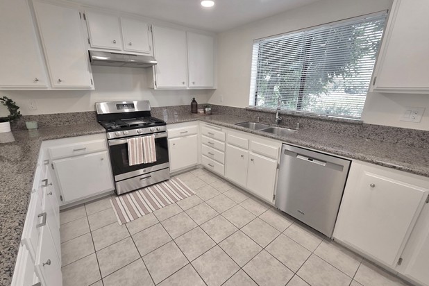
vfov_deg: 81.2
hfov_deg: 104.2
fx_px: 167
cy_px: 144
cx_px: 211
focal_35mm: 14
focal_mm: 2.2
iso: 125
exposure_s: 1/120
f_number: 2.2
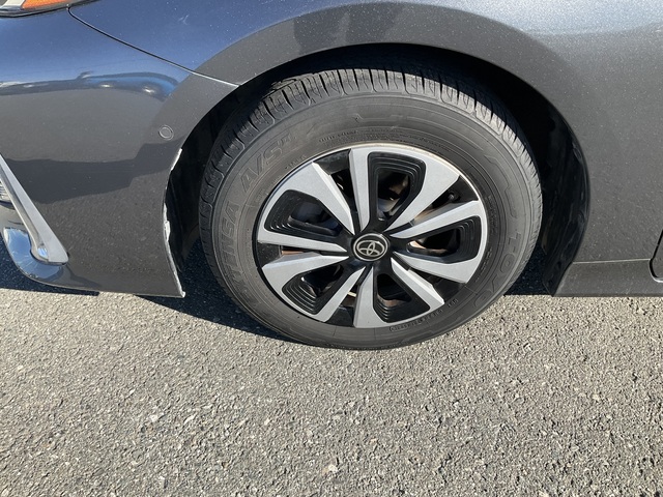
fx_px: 555
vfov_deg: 48.2
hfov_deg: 61.7
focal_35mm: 29
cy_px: 248
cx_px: 332
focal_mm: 3
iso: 25
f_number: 1.8
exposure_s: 1/700
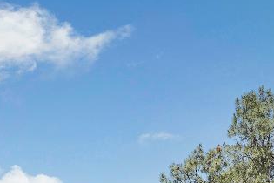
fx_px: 635
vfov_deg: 14.1
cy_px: 349
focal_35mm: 83
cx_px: 143
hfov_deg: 24.4
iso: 500
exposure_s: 1/500
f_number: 9
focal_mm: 17.5
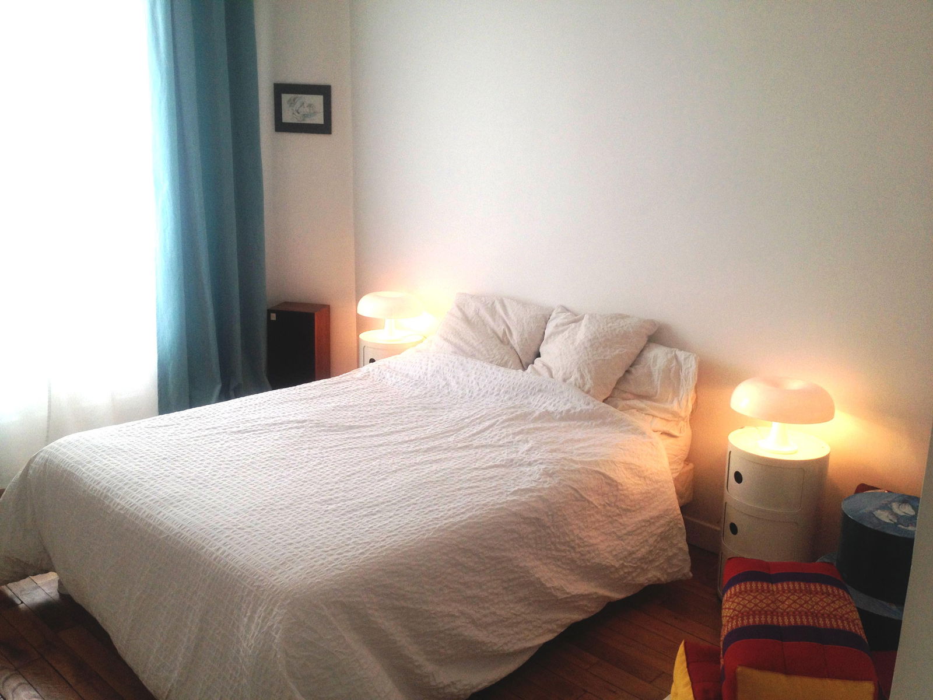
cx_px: 466
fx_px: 943
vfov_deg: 40.7
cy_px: 350
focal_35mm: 35
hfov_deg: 52.6
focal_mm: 4.28
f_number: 2.4
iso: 50
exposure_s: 1/60
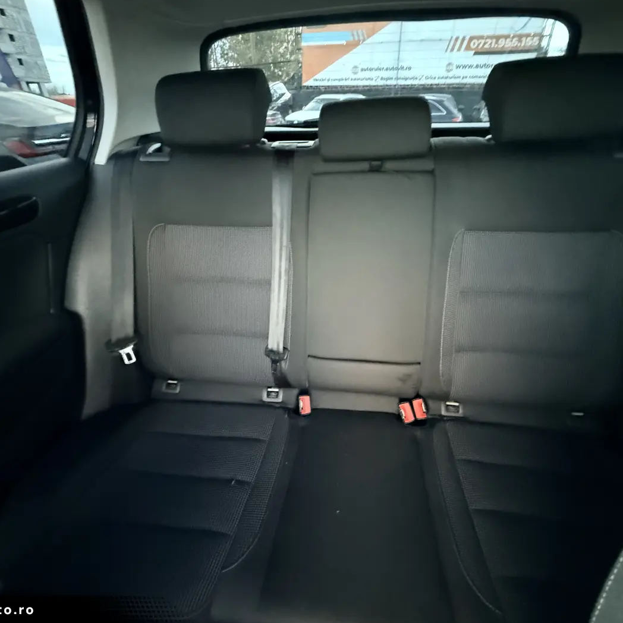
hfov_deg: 84.0
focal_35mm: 17
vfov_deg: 84.0
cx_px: 319
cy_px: 304
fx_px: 346
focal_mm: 2.22
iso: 2000
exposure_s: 1/28
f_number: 2.2
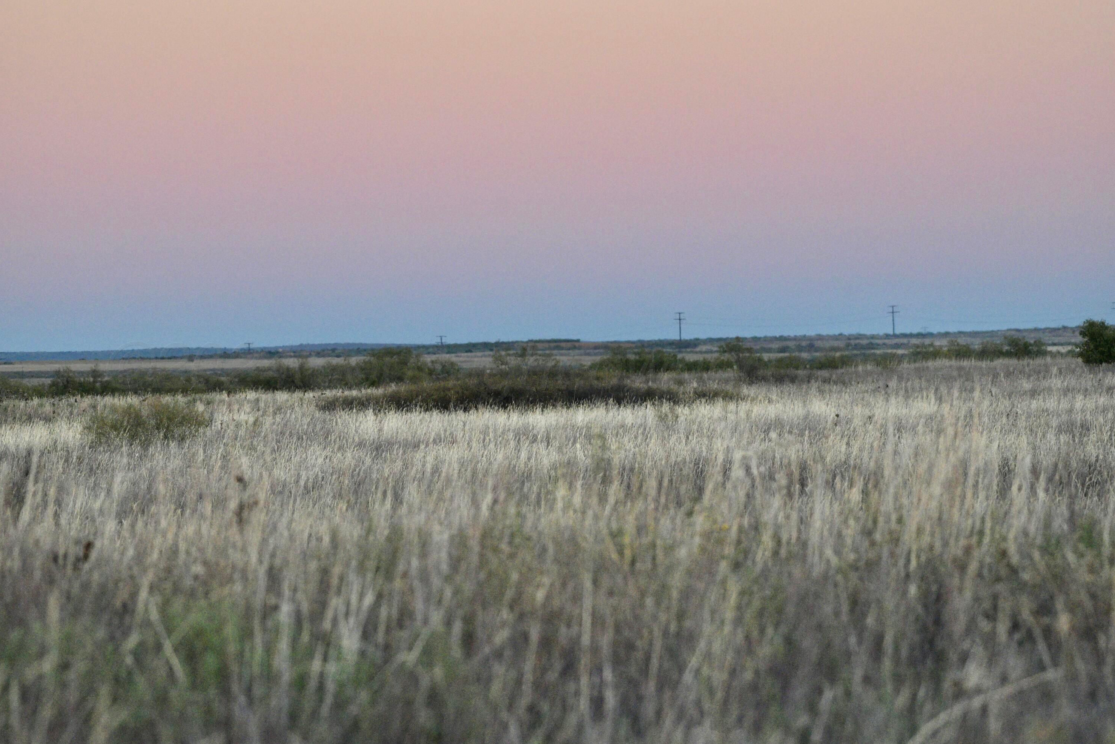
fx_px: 6288
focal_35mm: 203
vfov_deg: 6.8
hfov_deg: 10.1
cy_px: 371
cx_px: 558
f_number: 5.6
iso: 6400
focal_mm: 200
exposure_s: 1/2000
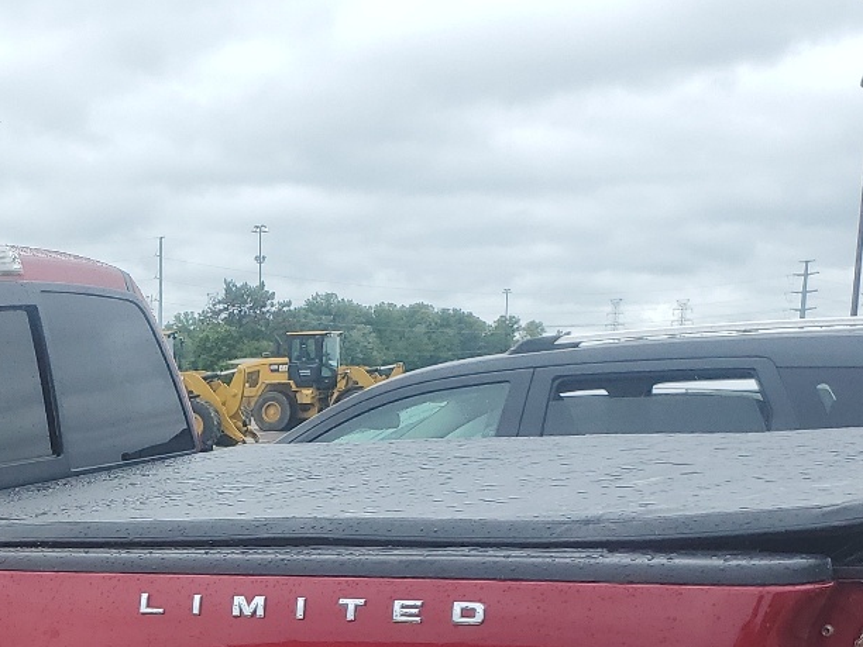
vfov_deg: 20.3
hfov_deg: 26.7
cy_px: 772
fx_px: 1695
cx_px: -37
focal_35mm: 68
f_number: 1.5
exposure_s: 1/833
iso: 50
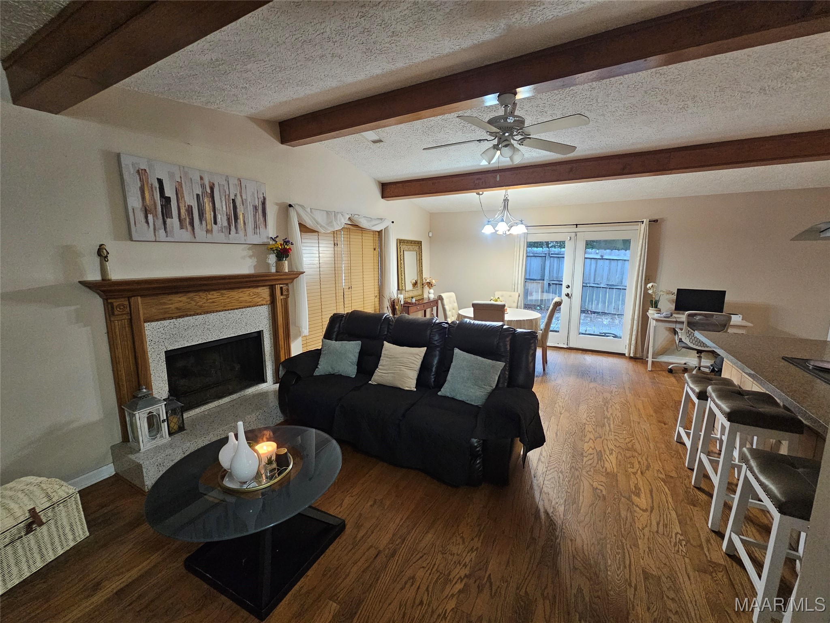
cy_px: 312
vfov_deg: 89.9
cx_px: 415
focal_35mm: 13
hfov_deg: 106.2
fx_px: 312
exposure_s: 1/30
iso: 500
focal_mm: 2.2
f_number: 2.2
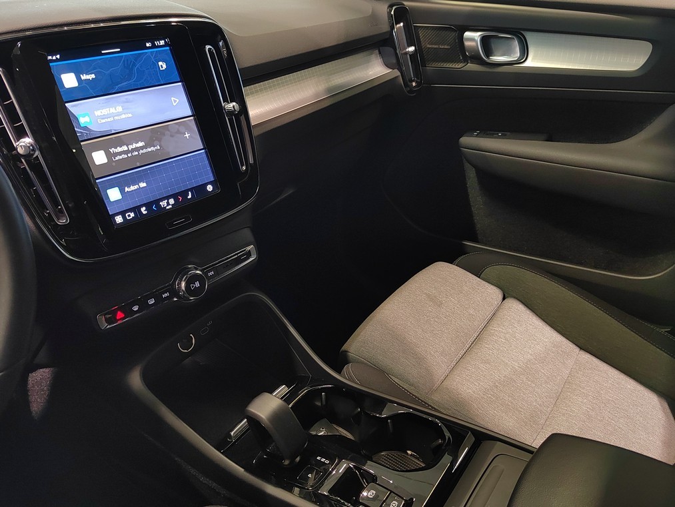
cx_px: 338
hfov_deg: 65.3
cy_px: 254
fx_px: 527
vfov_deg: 51.4
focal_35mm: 27
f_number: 1.9
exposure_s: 1/100
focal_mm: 5.52
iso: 2178
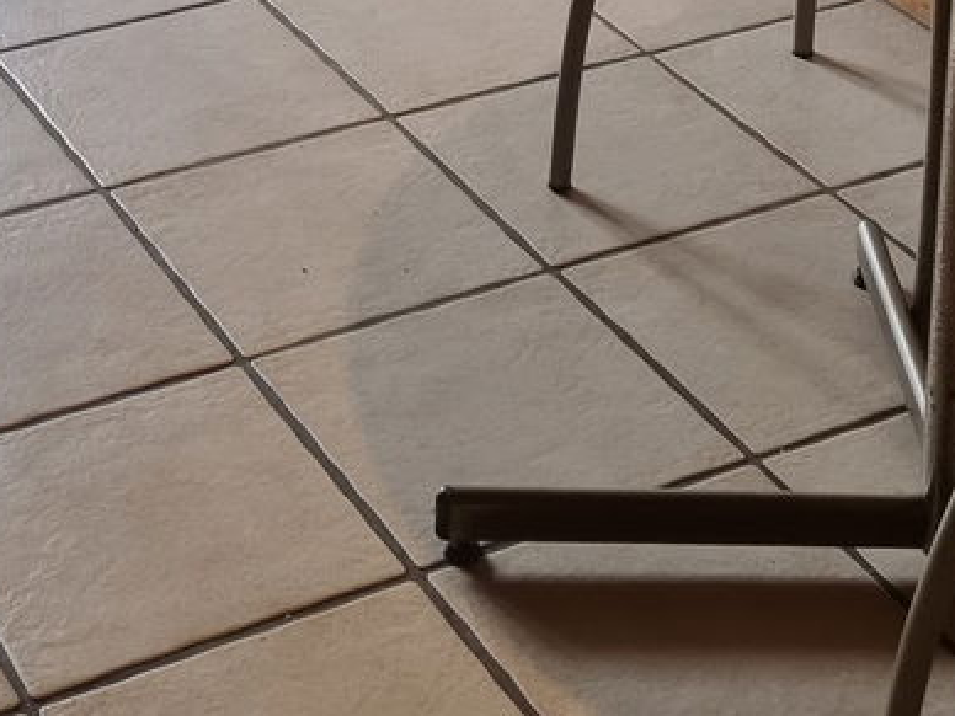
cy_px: -482
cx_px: 362
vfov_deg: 13.7
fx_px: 2731
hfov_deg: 19.8
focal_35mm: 99
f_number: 1.8
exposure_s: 1/120
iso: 50
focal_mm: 6.7
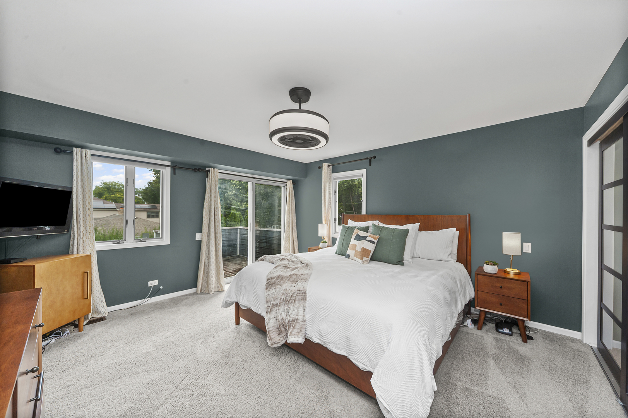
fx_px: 227
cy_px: 209
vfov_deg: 85.4
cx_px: 314
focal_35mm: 13
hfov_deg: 108.4
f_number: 8
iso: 200
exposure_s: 1/15
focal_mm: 13
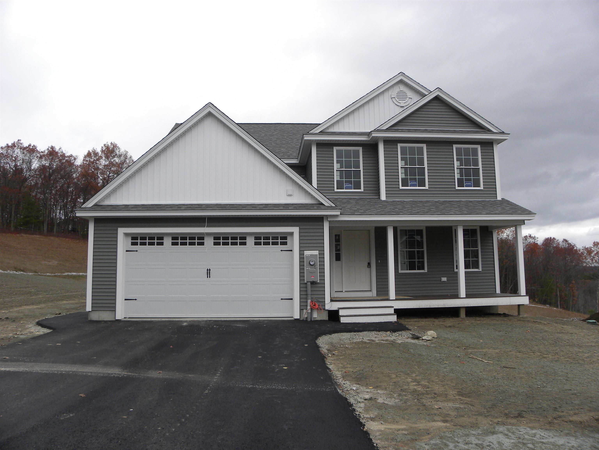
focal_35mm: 26
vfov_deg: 53.1
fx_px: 450
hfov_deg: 67.3
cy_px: 225
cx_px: 300
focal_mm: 4.6
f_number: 4.5
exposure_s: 1/175
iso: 64
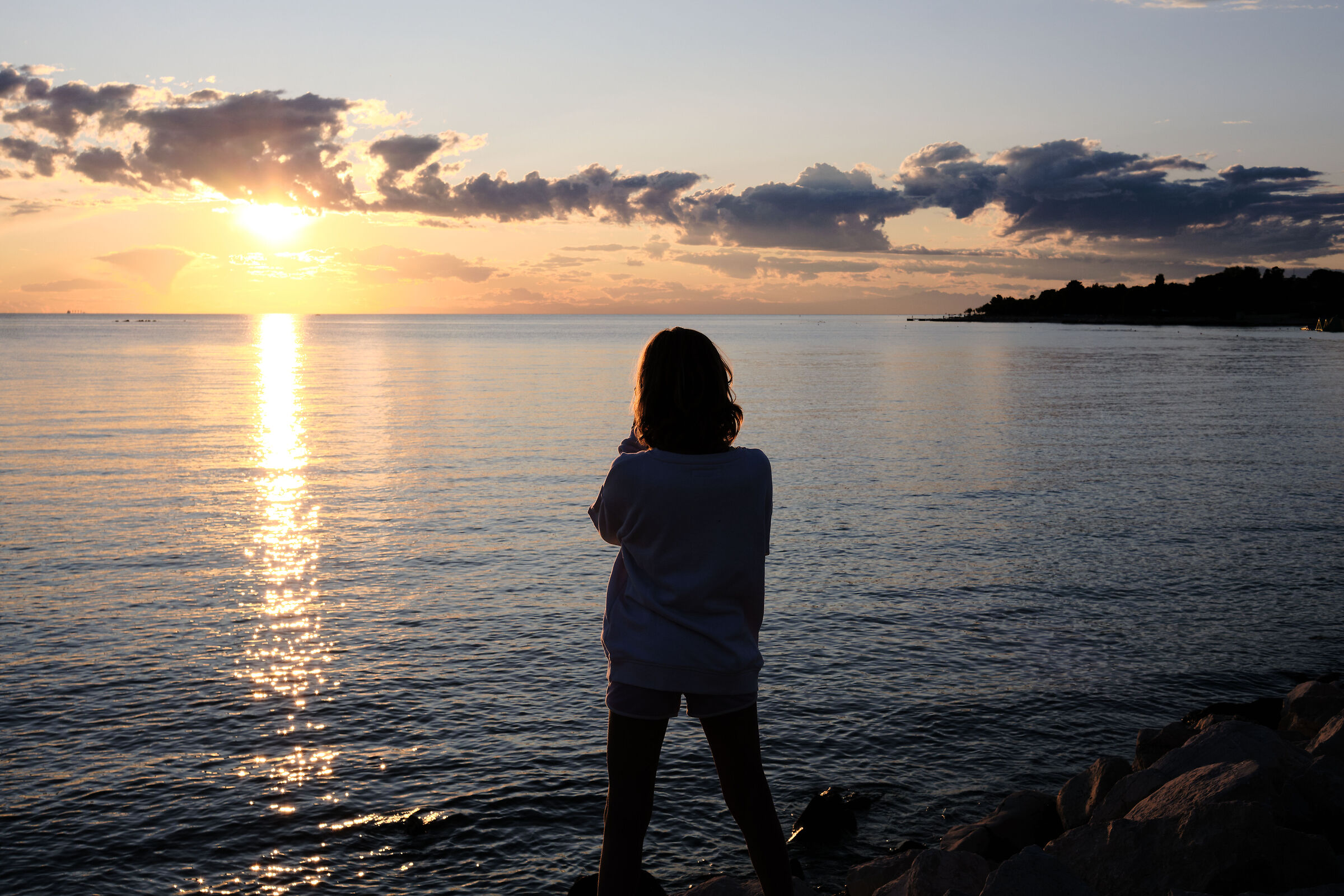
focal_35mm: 41
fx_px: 1531
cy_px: 448
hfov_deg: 47.4
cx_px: 672
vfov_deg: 32.6
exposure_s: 1/500
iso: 320
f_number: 8
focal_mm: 27
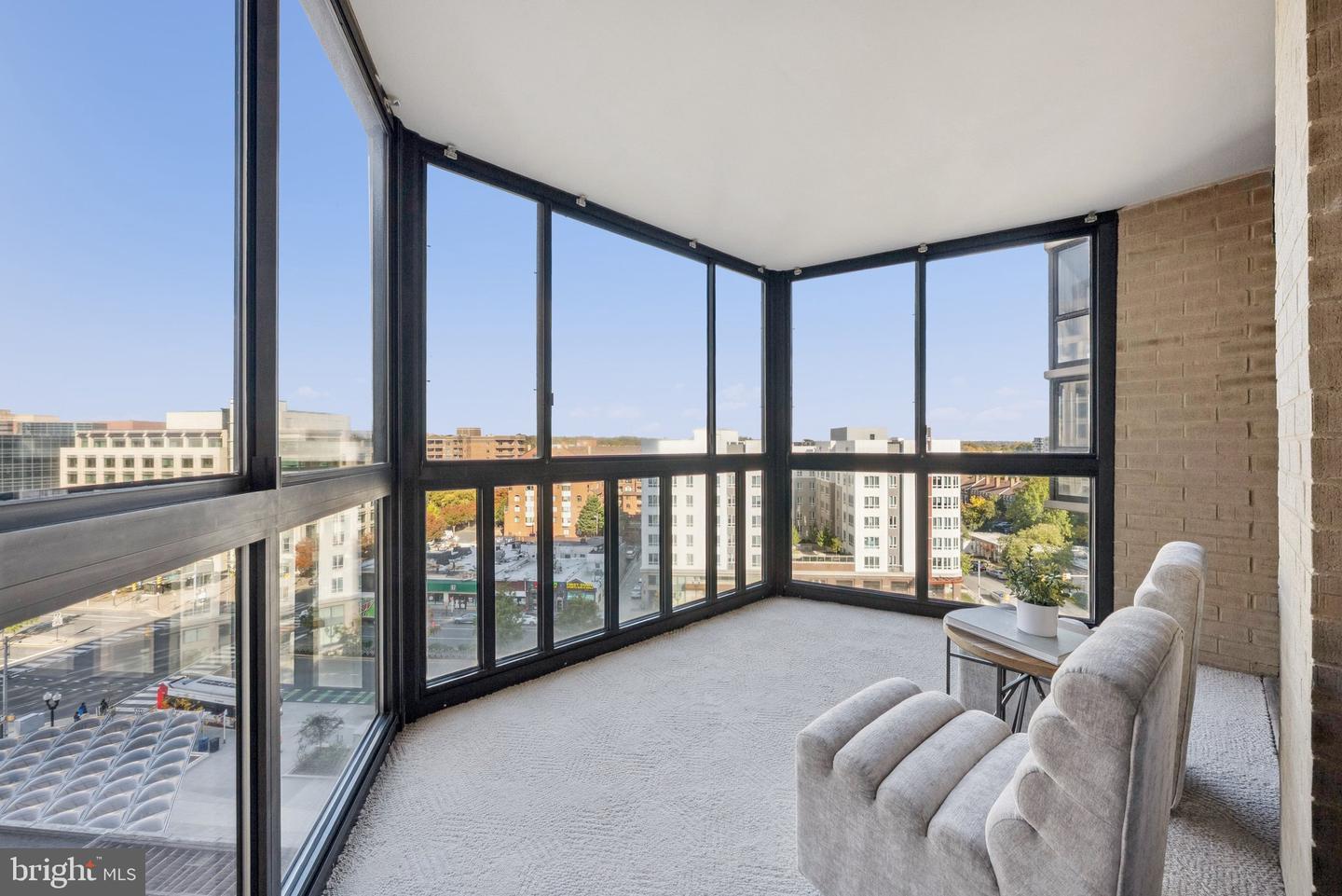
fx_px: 447
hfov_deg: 112.6
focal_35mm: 12
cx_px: 671
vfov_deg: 90.0
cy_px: 448
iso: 640
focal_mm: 12
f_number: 7.1
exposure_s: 1/1000
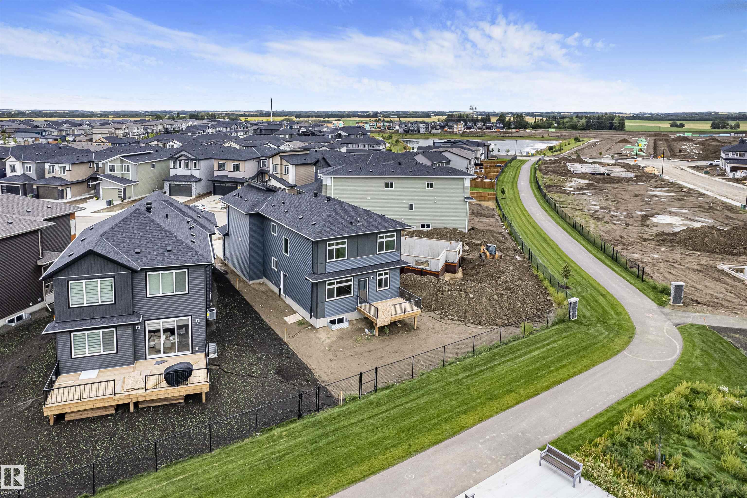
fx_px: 456
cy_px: 249
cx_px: 374
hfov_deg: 78.6
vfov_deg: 57.2
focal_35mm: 22
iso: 100
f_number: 2.8
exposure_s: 1/640
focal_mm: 8.38
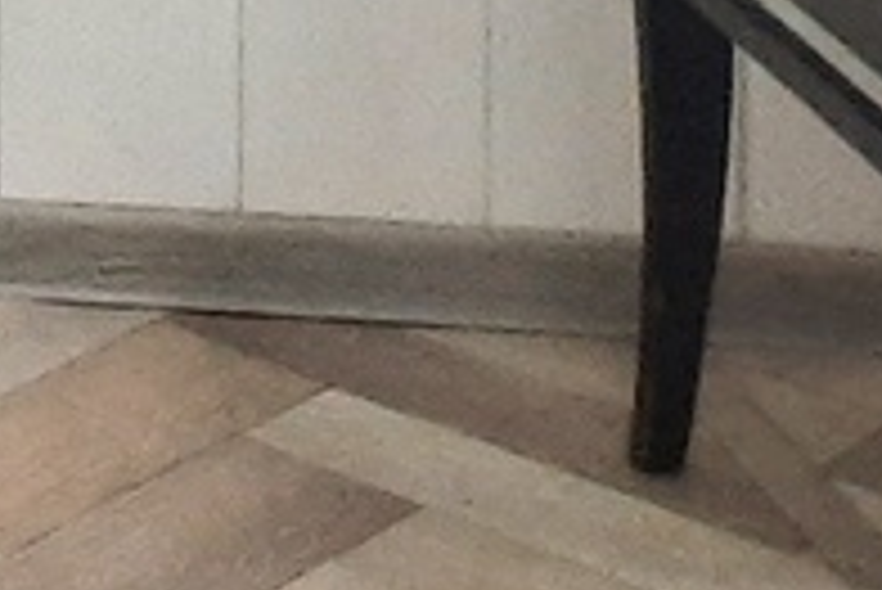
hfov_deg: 8.0
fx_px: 4683
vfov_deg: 6.2
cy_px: -1554
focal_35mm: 191
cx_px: -2336
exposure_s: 1/50
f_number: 2
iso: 250
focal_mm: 4.6
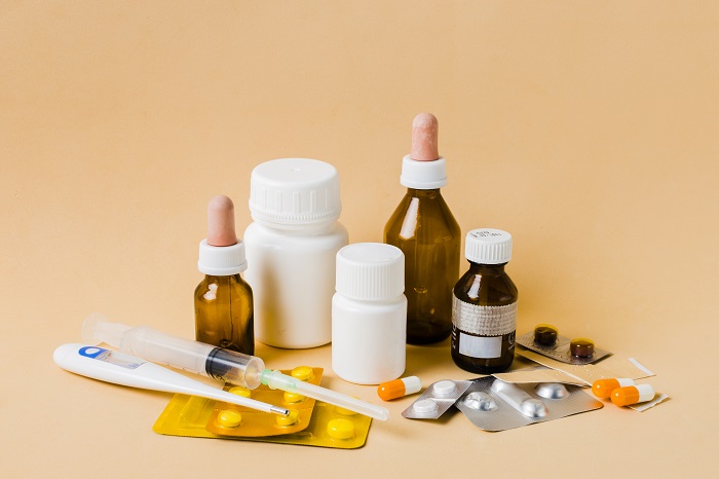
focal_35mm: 52
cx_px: 360
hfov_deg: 37.9
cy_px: 240
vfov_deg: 25.7
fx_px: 1048
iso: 100
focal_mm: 35
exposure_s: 1/160
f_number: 8
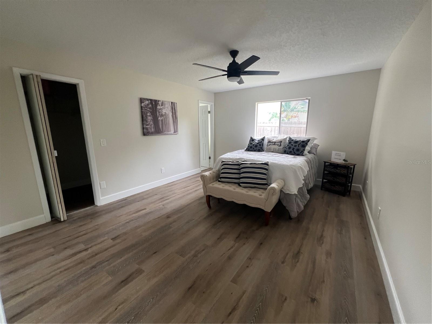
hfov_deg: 106.2
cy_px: 162
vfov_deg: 89.9
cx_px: 216
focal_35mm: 13
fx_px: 162
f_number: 1.8
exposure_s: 1/120
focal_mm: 1.57
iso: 200
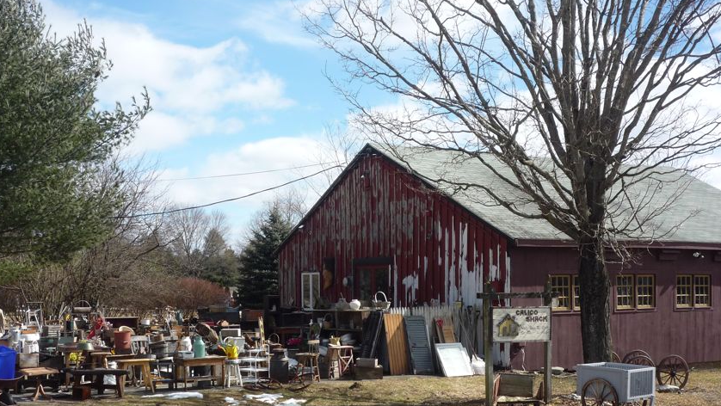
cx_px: 357
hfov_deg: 40.6
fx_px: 975
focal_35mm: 51
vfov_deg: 23.4
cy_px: 271
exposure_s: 1/400
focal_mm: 7.5
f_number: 5
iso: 100
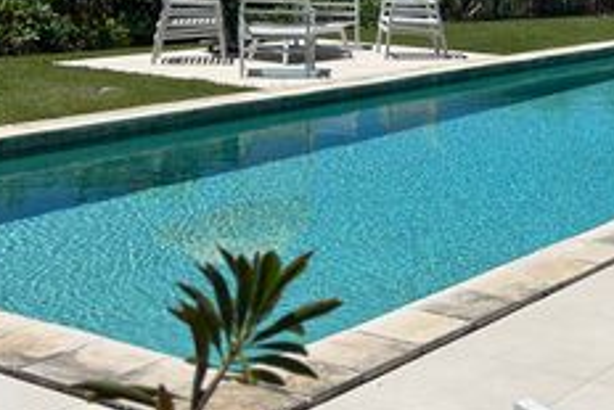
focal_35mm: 70
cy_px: 48
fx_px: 1195
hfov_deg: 27.1
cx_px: 627
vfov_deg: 19.2
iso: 50
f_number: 1.5
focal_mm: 5.7
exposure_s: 1/10309
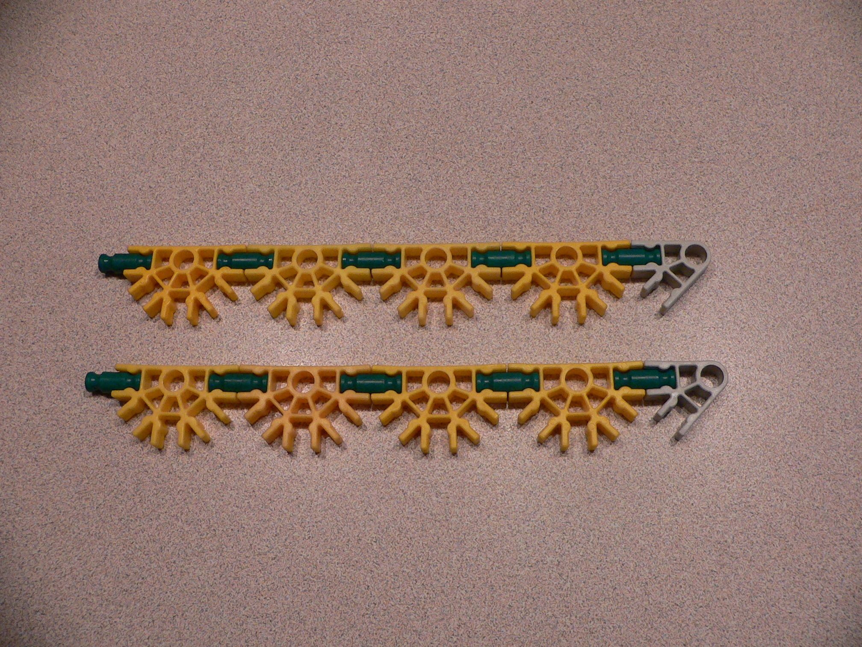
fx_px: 872
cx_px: 431
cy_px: 324
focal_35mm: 35
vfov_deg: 40.7
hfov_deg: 52.6
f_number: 2.8
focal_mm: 4.6
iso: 200
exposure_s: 1/50
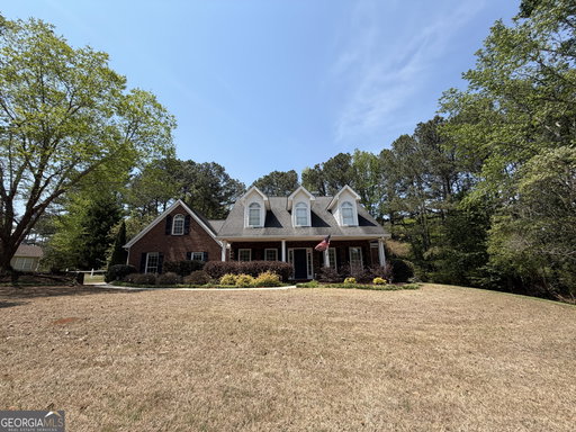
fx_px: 233
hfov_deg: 102.1
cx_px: 288
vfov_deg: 85.7
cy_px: 216
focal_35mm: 14
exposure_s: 1/770
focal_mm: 2.22
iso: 25
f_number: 2.2
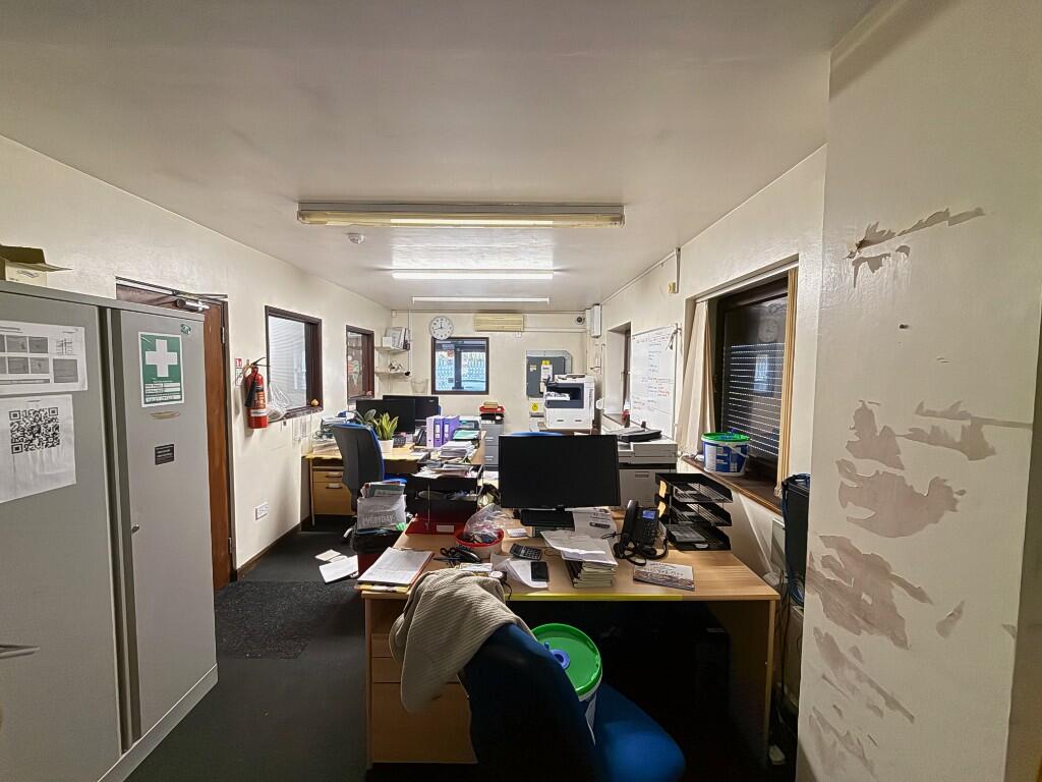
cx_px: 521
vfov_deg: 85.7
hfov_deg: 102.1
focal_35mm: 14
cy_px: 391
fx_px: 421
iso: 500
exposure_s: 1/50
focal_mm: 2.22
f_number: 2.2
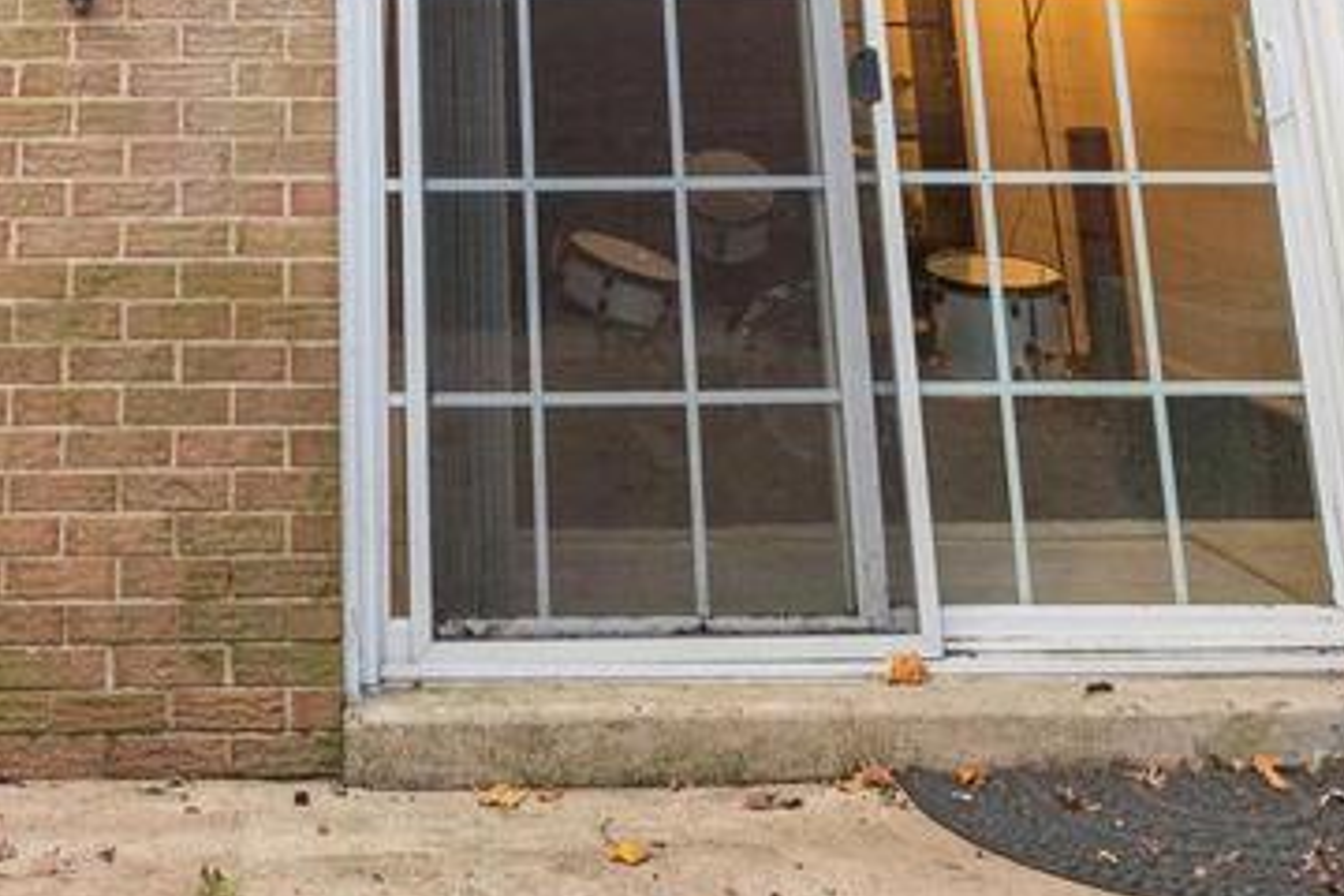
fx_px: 2091
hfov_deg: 34.7
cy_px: -737
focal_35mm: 56
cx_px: 295
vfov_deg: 18.6
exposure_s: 1/125
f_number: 5
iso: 100
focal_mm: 14
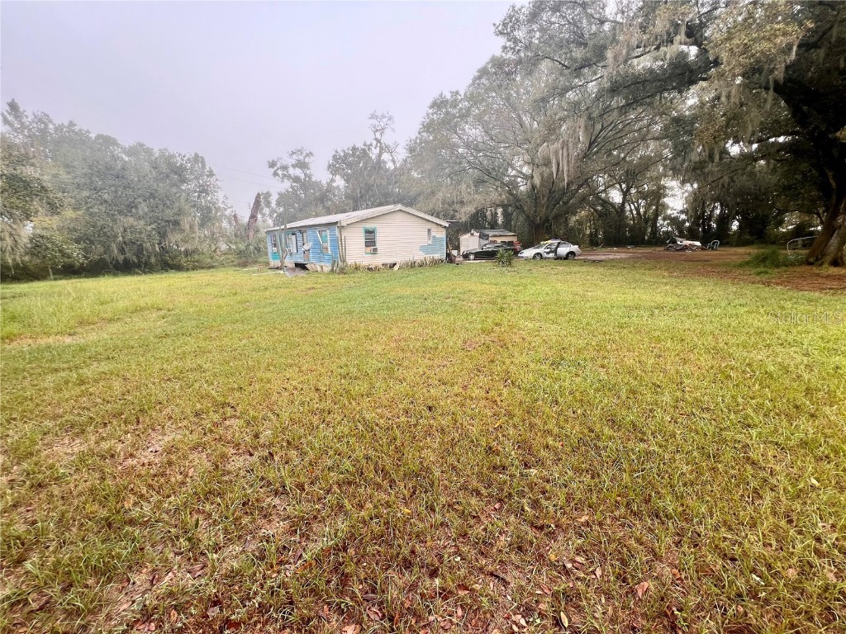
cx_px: 423
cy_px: 317
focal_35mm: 13
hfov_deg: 106.2
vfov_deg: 89.9
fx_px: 318
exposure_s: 1/121
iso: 32
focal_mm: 1.57
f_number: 1.8
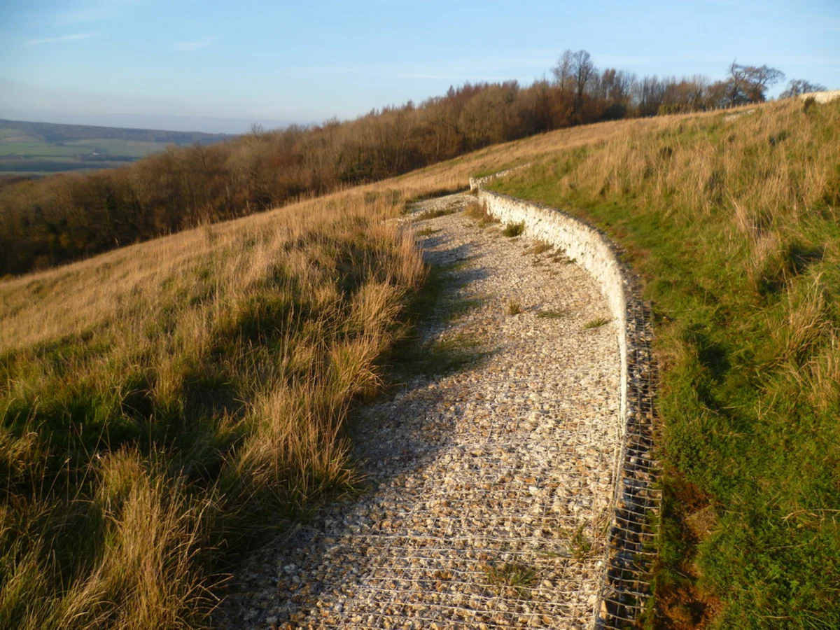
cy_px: 315
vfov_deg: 49.7
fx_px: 679
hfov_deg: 63.4
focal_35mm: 28
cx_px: 420
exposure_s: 1/320
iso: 80
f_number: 2.8
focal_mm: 5
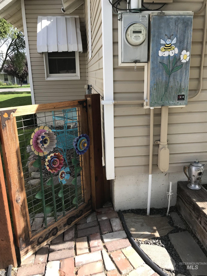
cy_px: 138
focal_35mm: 28
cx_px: 104
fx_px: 223
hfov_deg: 49.7
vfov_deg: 63.4
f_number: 1.8
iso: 20
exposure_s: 1/754
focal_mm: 3.99
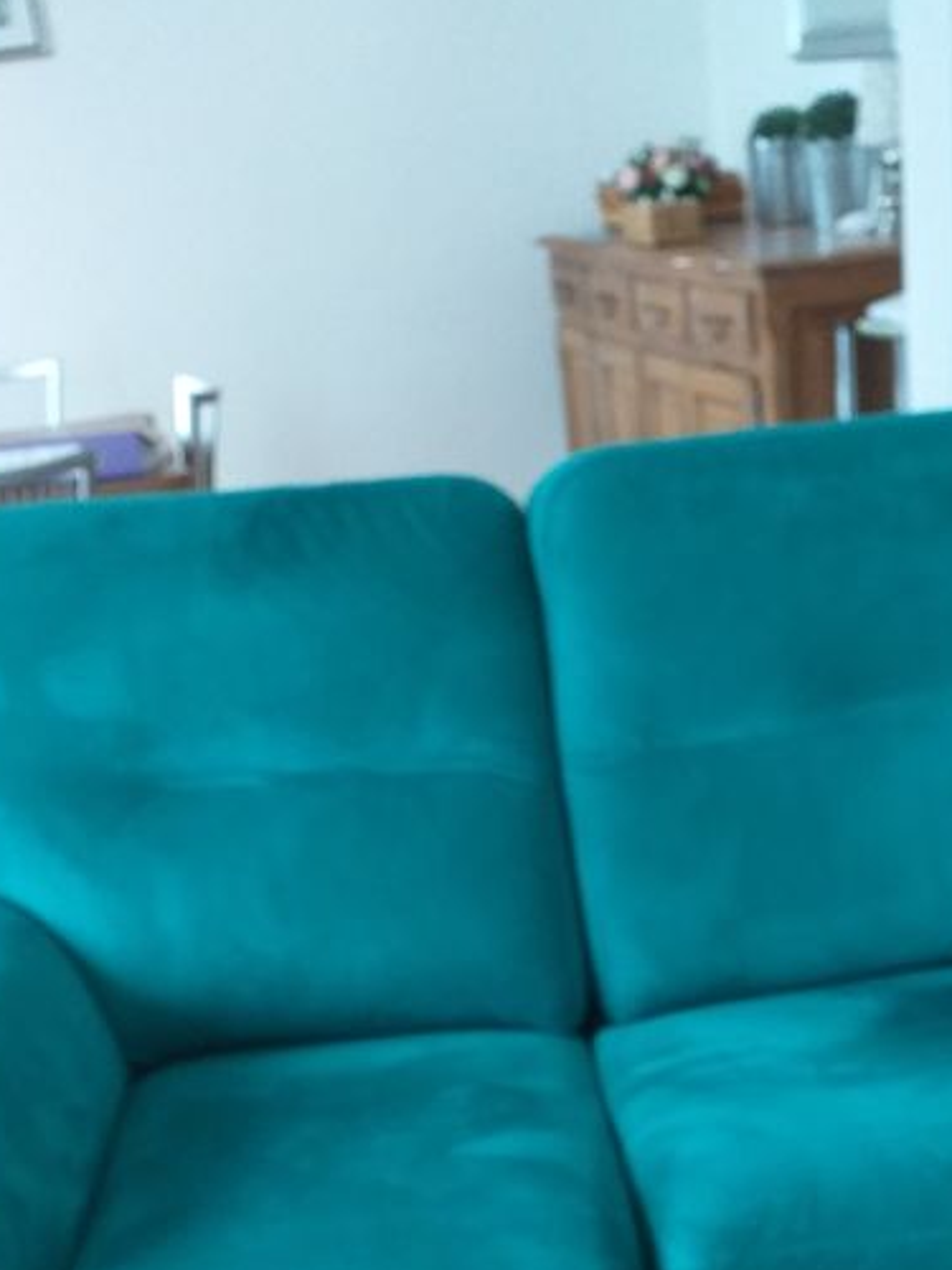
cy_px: 1255
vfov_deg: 32.8
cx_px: 632
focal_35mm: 54
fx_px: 1980
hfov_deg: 26.9
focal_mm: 3.6
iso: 160
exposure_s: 1/33
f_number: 1.9
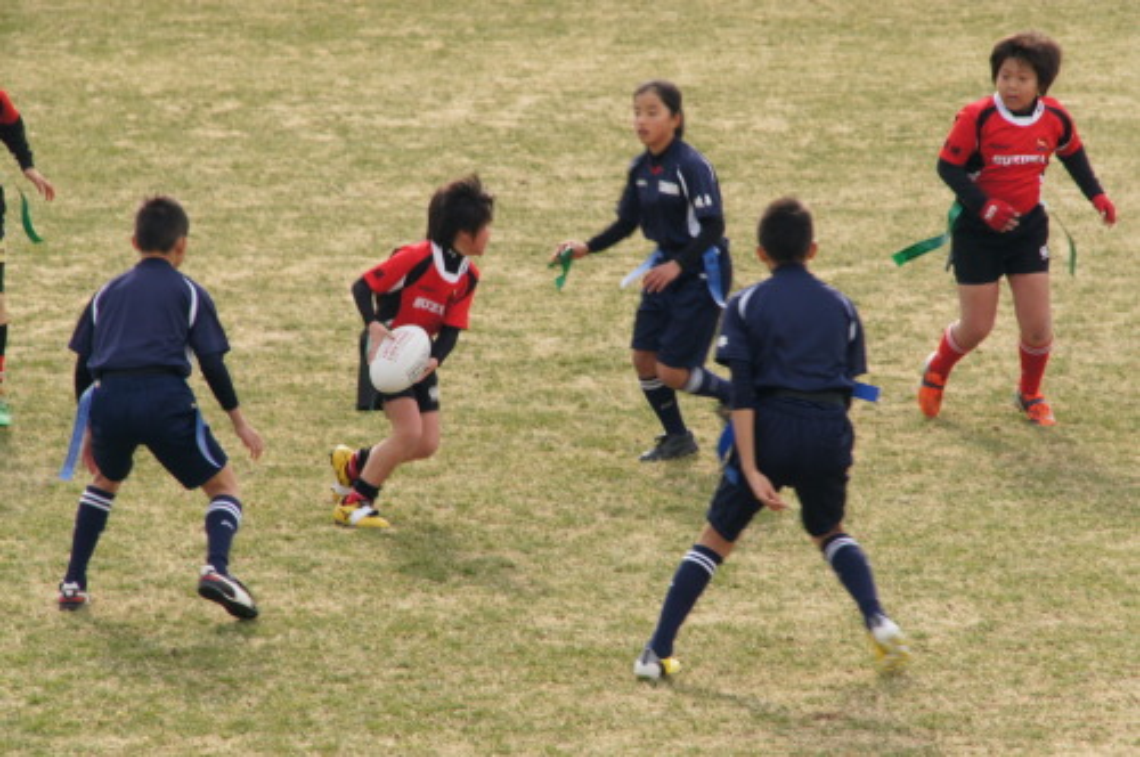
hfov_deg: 6.9
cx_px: 570
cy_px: 378
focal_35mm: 300
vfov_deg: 4.6
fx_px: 9488
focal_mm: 200
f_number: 16
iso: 400
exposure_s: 1/160
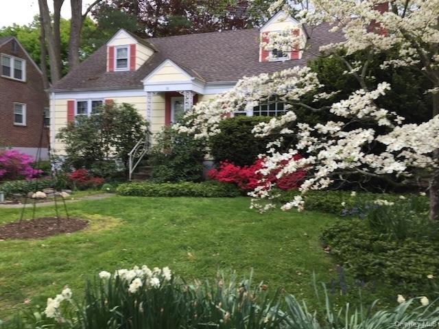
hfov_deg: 61.7
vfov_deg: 48.2
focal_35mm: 29
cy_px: 164
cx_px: 220
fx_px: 368
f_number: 2.2
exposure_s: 1/60
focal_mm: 4.15
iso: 32
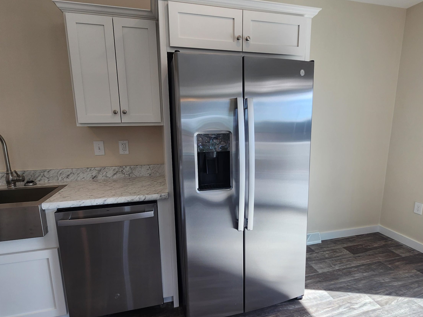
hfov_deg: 87.7
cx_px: 220
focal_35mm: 18
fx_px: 220
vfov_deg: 71.6
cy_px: 165
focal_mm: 2.2
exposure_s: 1/126
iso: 50
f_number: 2.2
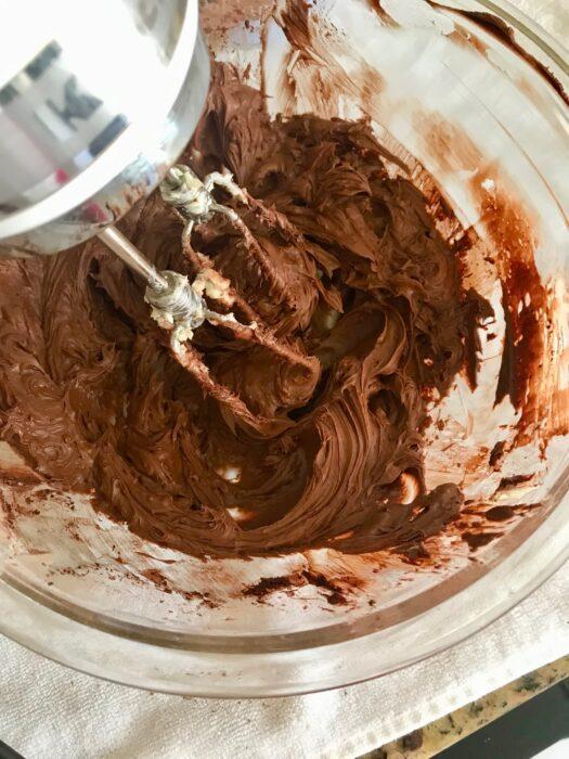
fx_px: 614
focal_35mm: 28
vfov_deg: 63.4
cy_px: 380
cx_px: 284
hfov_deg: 49.7
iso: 40
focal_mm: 3.99
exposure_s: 1/20
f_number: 1.8
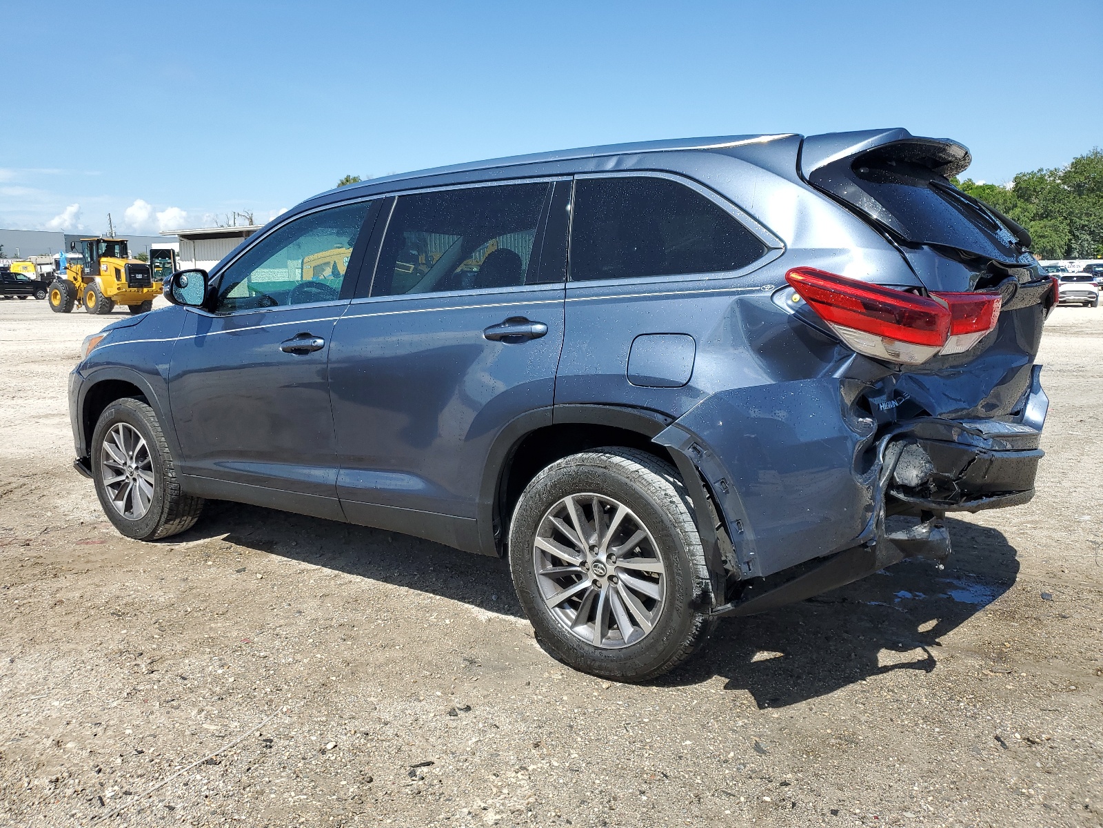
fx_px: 828
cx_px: 552
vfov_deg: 53.1
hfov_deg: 67.3
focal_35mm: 26
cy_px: 414
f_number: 1.5
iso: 50
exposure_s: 1/2500
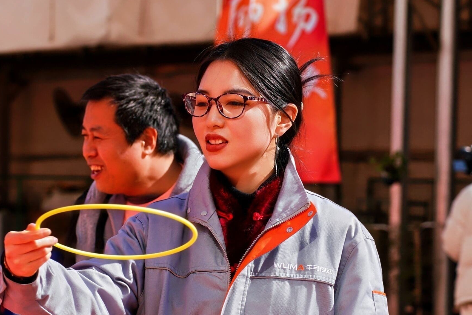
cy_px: 228
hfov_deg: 11.8
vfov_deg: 7.9
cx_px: 191
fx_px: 2281
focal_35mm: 174
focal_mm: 75
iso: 64
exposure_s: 1/1000
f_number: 4.5
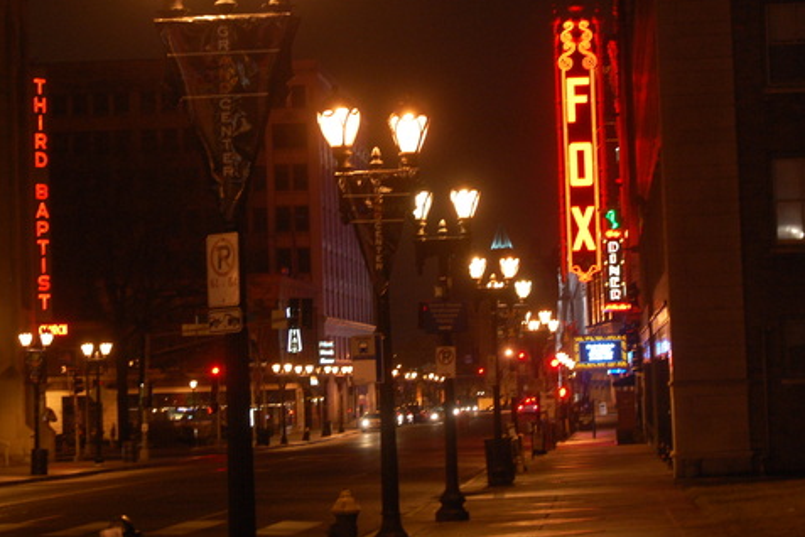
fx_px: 2475
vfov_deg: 12.4
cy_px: 186
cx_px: 295
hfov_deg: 18.4
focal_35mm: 111
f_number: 5.6
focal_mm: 55
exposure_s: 1/13
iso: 800
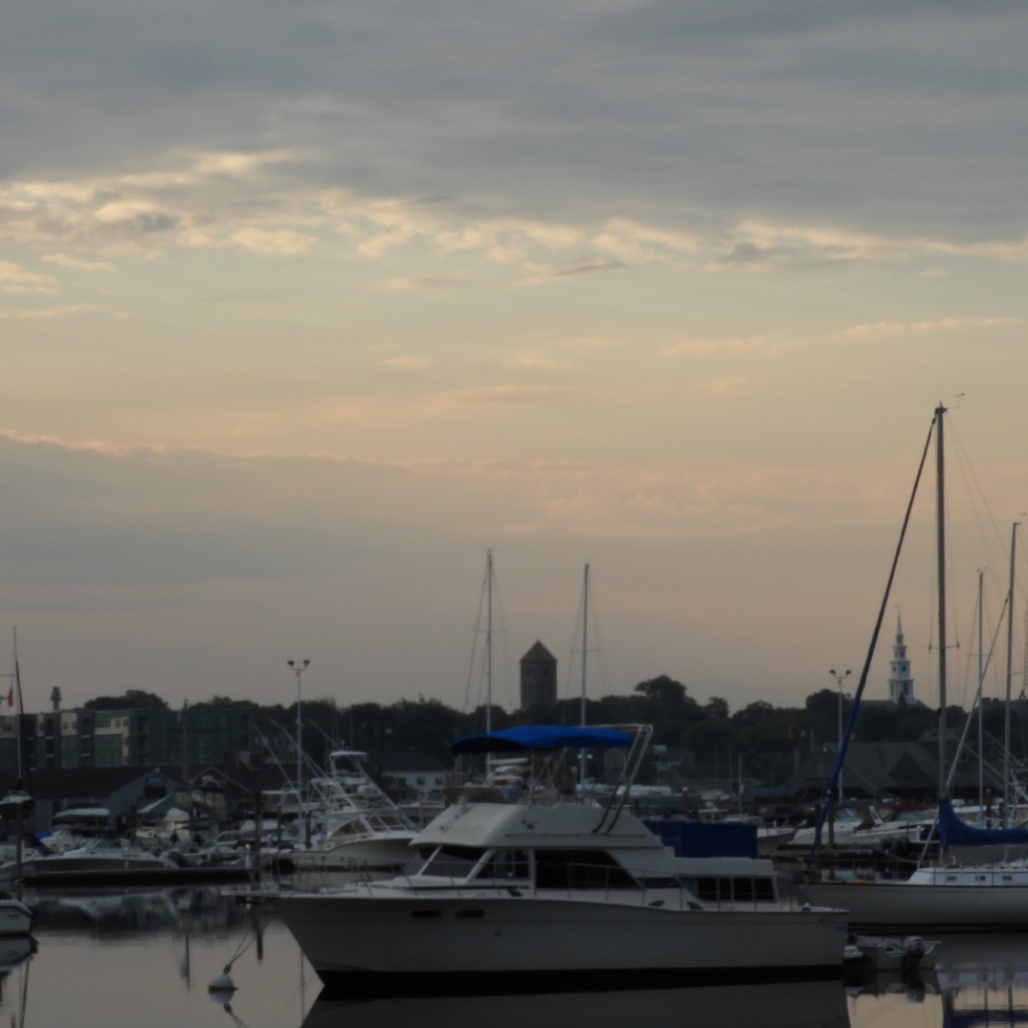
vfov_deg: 10.9
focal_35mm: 160
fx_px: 5376
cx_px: 484
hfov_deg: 10.9
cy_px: 513
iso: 100
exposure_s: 1/250
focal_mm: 24.2
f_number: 5
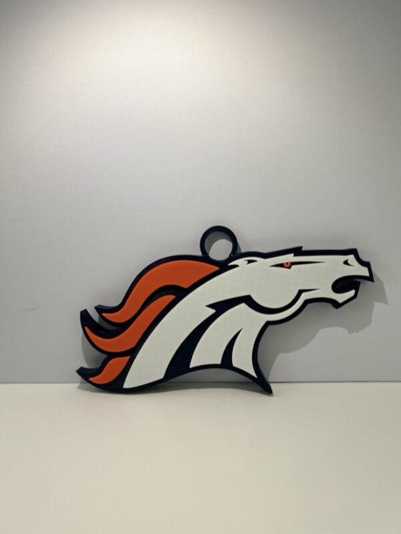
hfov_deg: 53.1
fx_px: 402
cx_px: 200
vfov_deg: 67.3
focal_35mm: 26
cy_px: 267
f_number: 1.5
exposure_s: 1/121
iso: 125
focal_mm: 5.7
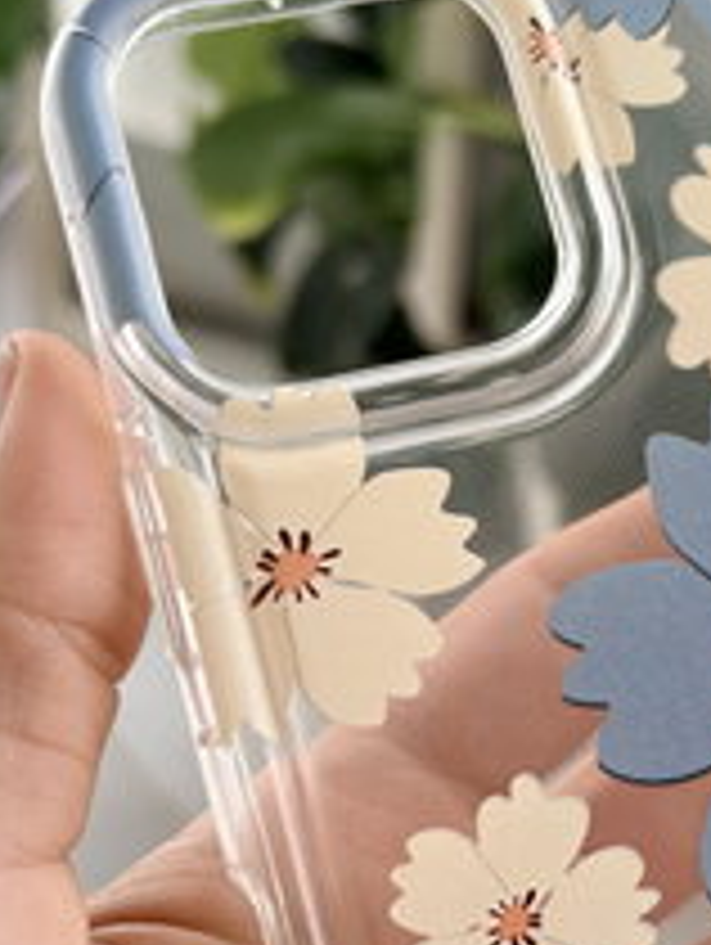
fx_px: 1804
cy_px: 736
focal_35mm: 66
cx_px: 526
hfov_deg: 22.1
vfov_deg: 28.8
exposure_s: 1/122
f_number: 1.6
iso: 64
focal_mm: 5.96
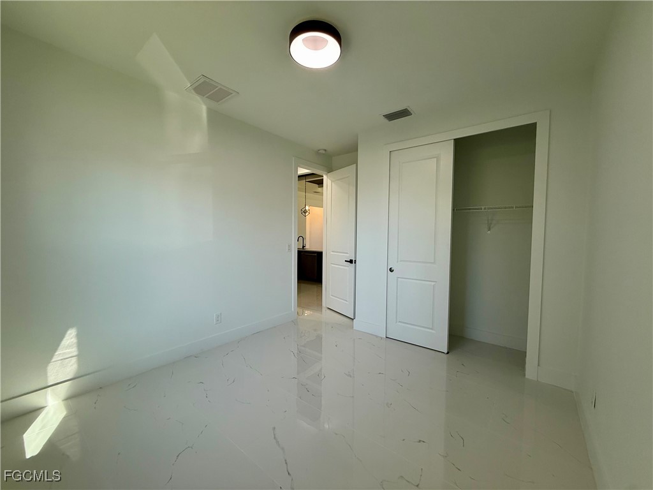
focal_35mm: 14
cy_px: 245
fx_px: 264
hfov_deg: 102.1
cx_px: 326
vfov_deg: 85.7
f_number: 2.2
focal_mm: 2.22
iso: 125
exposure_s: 1/120
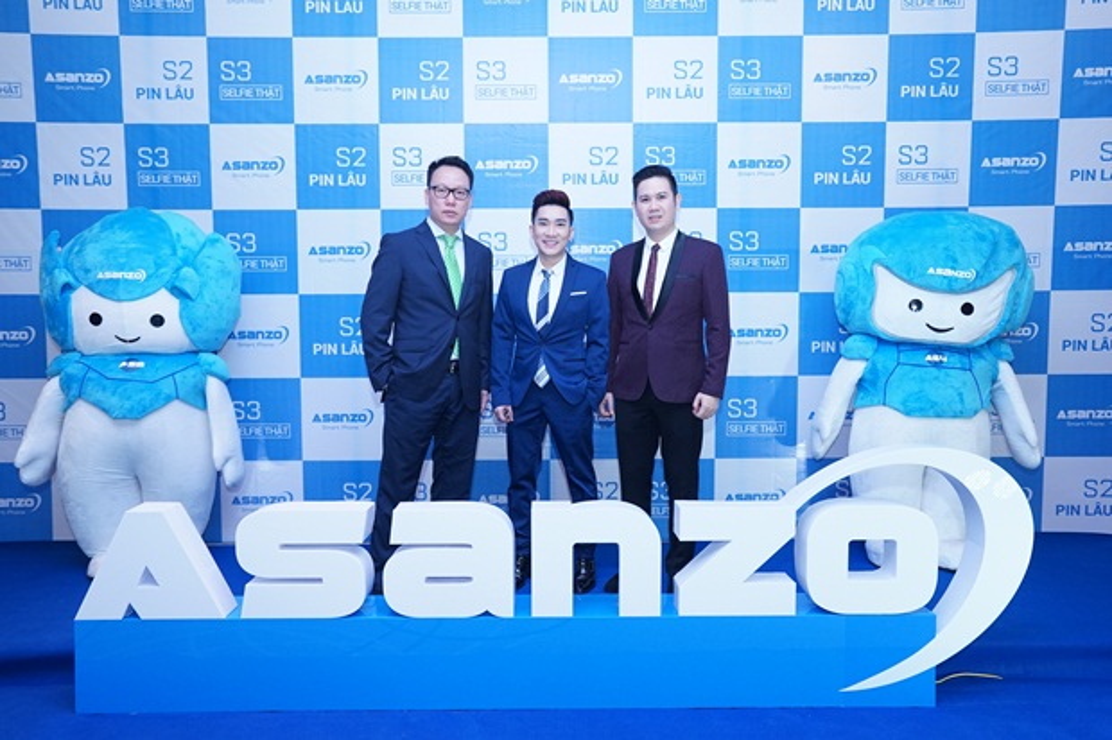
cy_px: 370
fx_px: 710
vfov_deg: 55.1
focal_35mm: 23
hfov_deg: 76.1
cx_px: 556
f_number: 4
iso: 1000
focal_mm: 23
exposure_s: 1/100
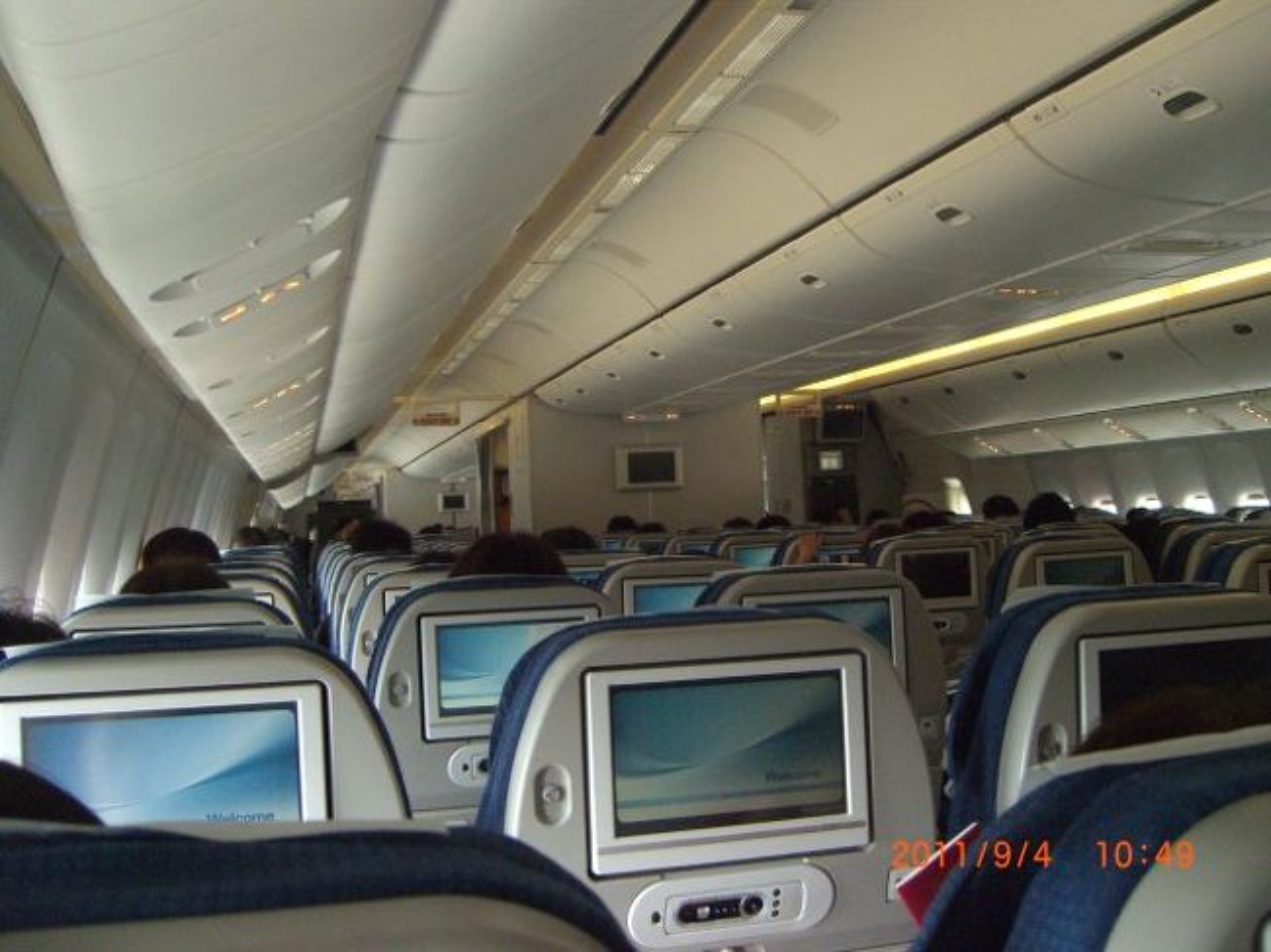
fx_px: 1395
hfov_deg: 49.0
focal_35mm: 38
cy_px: 476
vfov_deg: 37.7
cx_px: 636
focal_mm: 7.9
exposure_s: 1/100
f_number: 2.8
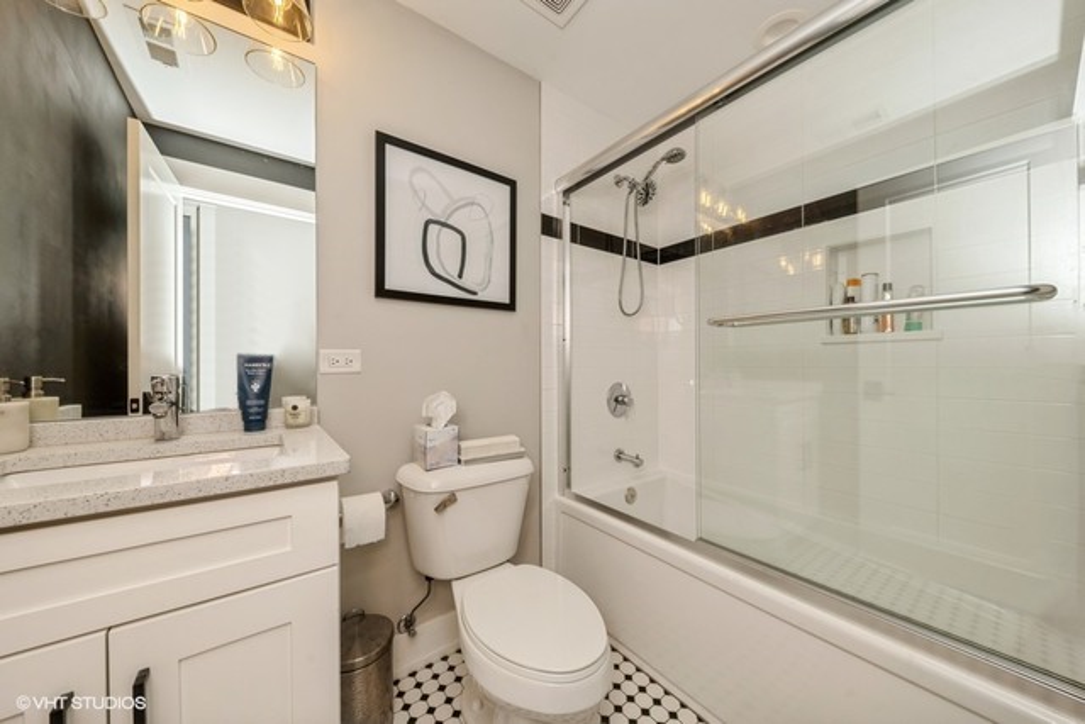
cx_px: 542
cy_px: 362
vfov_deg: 90.0
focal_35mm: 12
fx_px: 362
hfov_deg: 112.6
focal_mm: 12
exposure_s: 1/320
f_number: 8
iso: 200
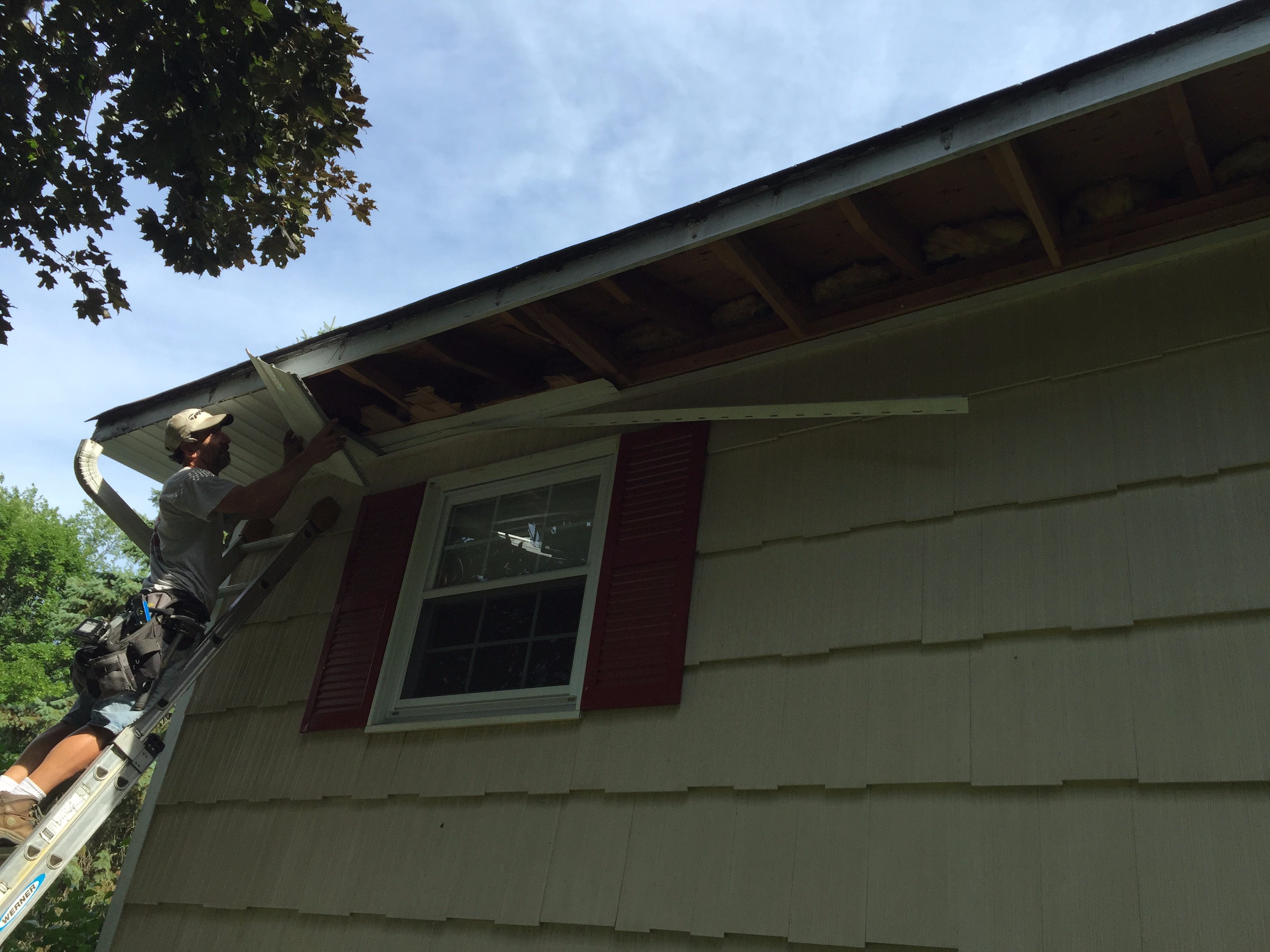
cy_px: 476
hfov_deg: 61.7
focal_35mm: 29
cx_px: 635
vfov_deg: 48.2
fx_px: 1064
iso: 32
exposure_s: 1/920
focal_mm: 4.15
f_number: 2.2
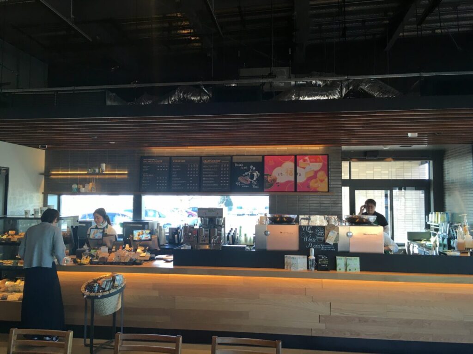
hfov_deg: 61.7
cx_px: 236
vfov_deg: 48.2
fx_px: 396
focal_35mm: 29
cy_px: 177
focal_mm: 4.15
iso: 32
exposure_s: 1/30
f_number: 2.2
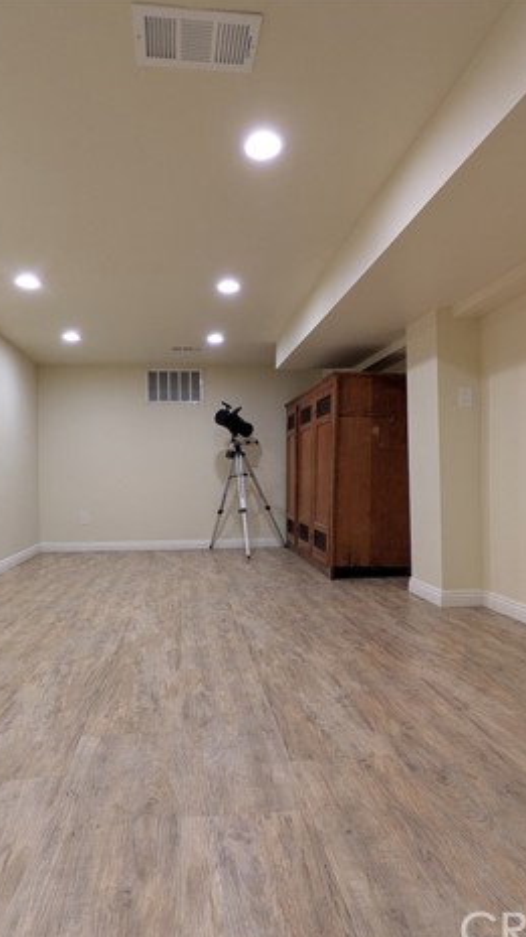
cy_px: 476
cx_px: 228
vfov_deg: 83.9
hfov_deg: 53.4
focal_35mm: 21
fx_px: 522
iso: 63
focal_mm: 1.83
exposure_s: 1/24
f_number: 2.2
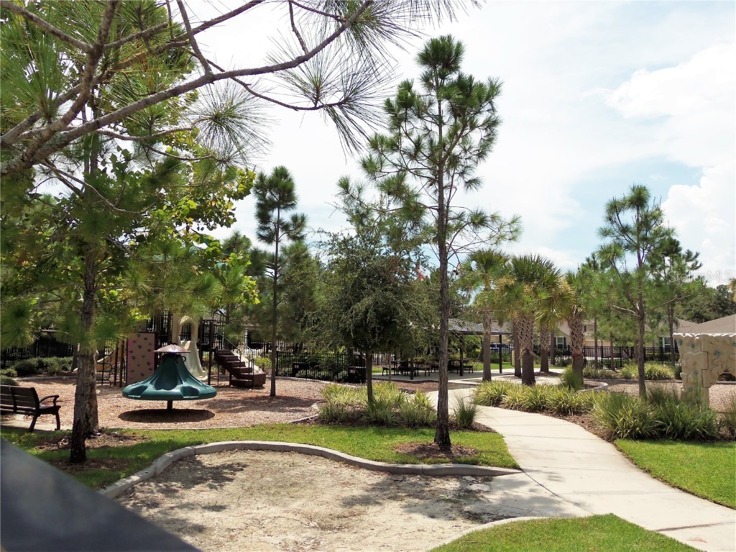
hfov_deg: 67.3
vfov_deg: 53.1
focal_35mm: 26
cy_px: 276
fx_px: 553
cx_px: 368
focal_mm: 4.7
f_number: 3.2
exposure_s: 1/800
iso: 64
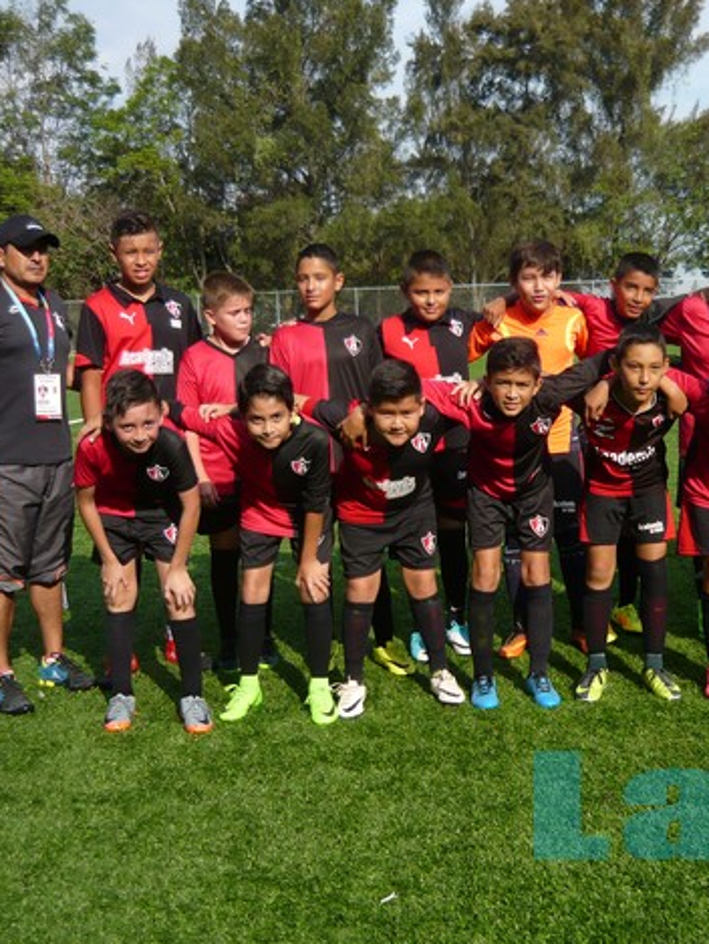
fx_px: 1228
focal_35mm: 45
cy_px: 475
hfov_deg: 31.6
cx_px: 538
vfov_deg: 42.1
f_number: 2.8
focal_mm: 5.5
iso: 100
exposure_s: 1/1000
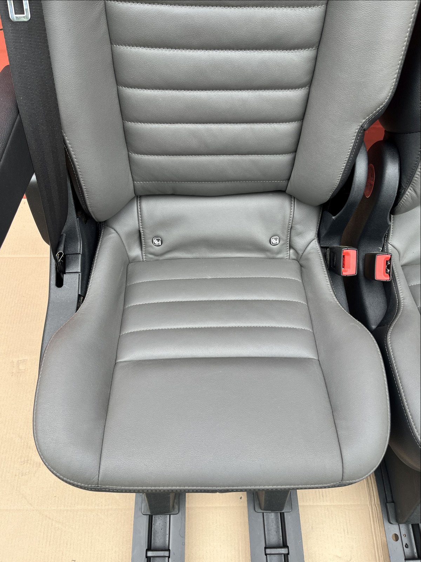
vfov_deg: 67.3
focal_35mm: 26
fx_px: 422
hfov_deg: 53.1
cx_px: 210
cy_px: 281
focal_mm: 5.1
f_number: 1.6
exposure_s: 1/316
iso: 50
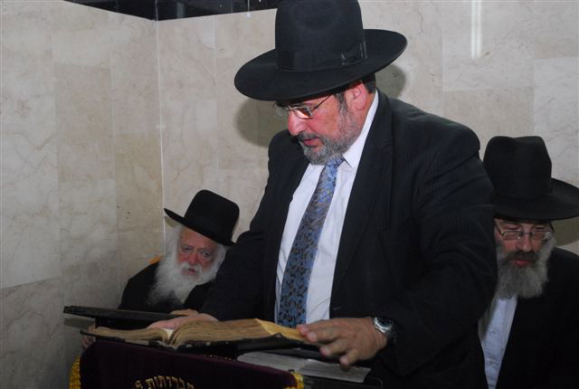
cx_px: 290
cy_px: 194
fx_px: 822
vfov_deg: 26.6
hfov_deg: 38.8
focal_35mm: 51
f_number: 5.6
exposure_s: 1/100
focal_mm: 34
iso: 800
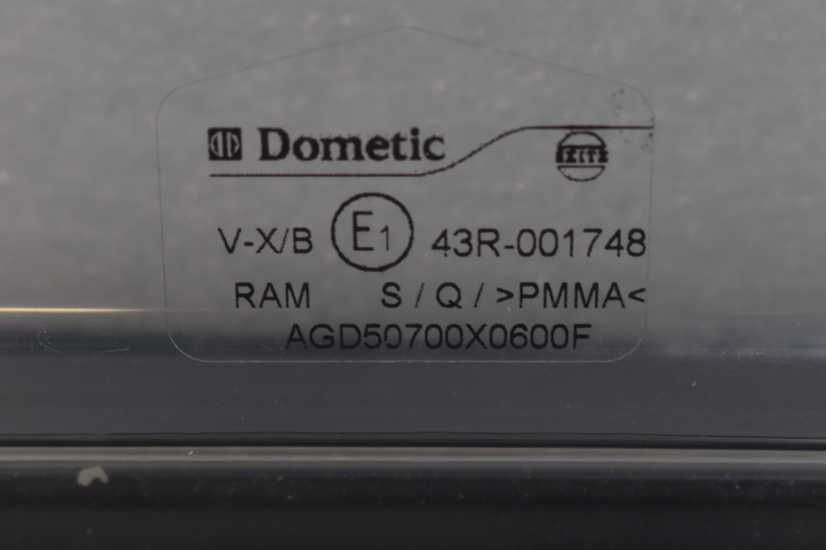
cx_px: 413
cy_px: 275
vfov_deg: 16.6
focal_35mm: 82
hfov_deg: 24.6
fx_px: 1893
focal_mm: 55
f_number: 7.1
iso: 400
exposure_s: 1/60
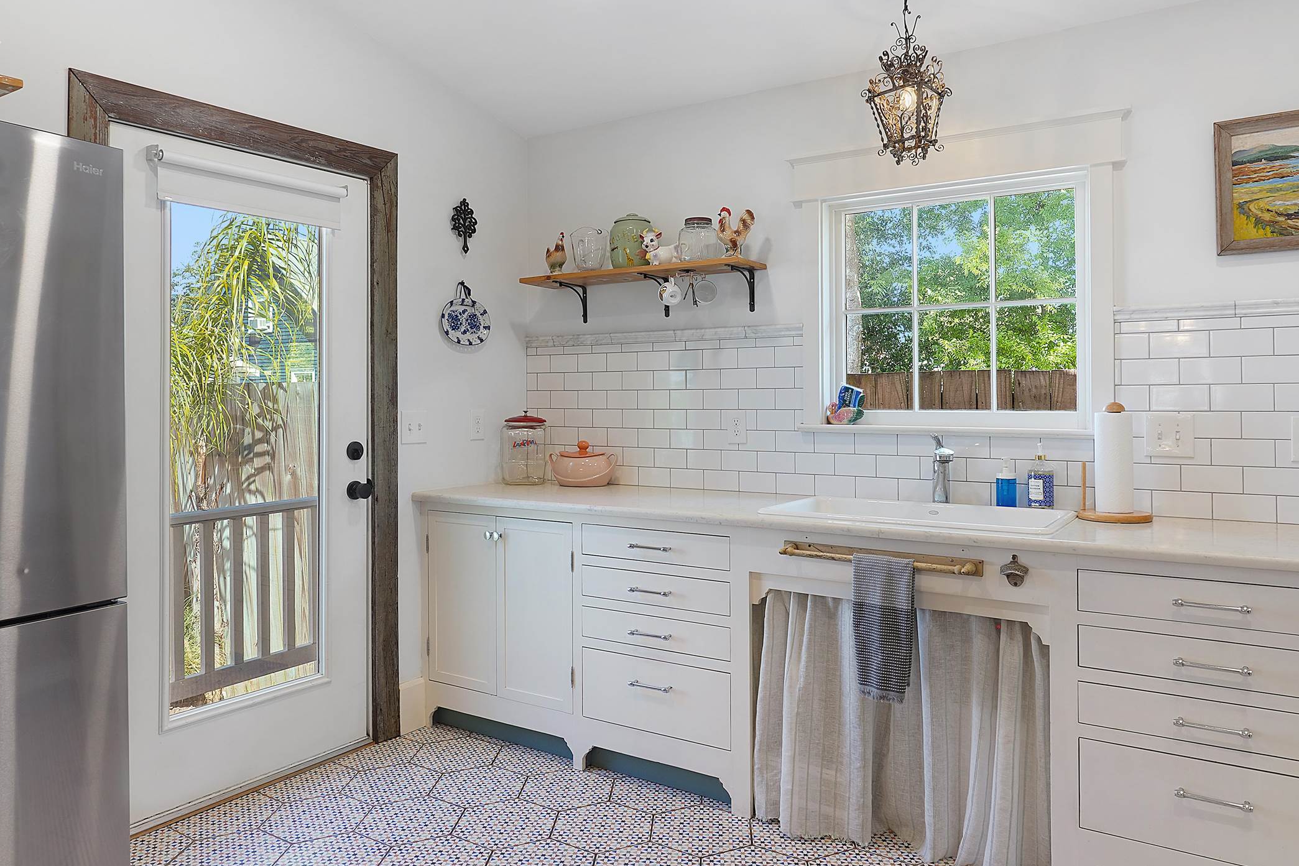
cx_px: 647
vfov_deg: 51.2
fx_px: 902
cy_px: 392
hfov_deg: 71.5
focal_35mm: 25
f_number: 8
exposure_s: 1/125
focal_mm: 17
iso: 100
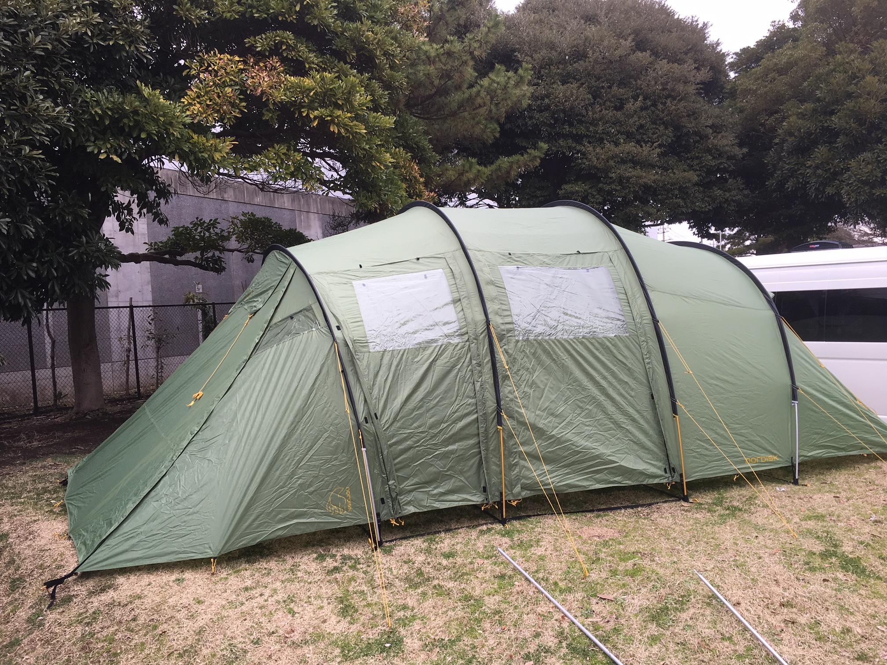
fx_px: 743
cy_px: 332
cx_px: 444
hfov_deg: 61.7
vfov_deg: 48.2
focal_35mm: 29
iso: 25
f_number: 2.2
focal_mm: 4.2
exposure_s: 1/430
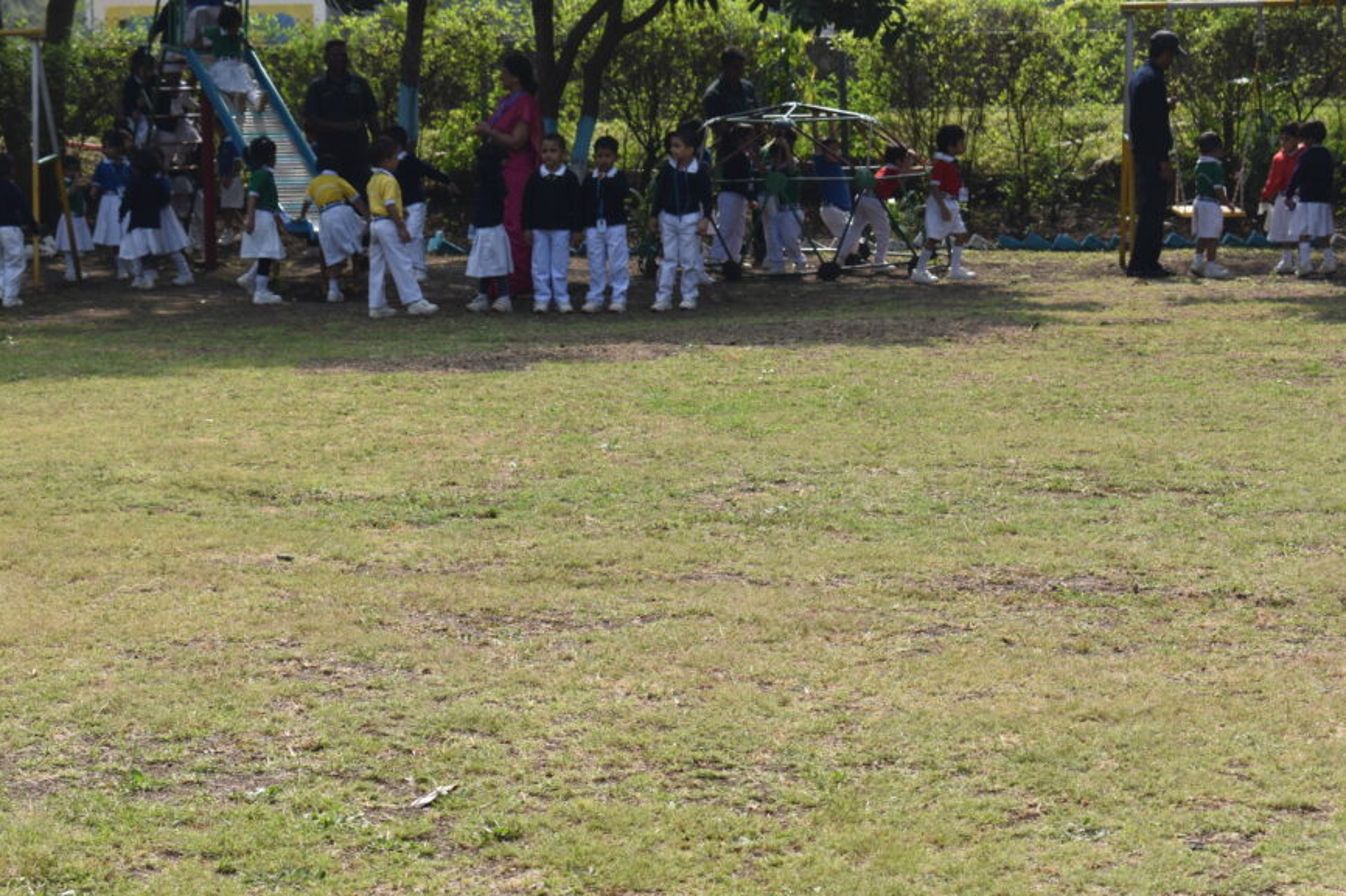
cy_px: 481
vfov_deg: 14.0
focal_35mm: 98
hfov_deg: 20.9
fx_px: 3648
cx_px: 592
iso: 100
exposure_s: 1/200
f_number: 9
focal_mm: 55
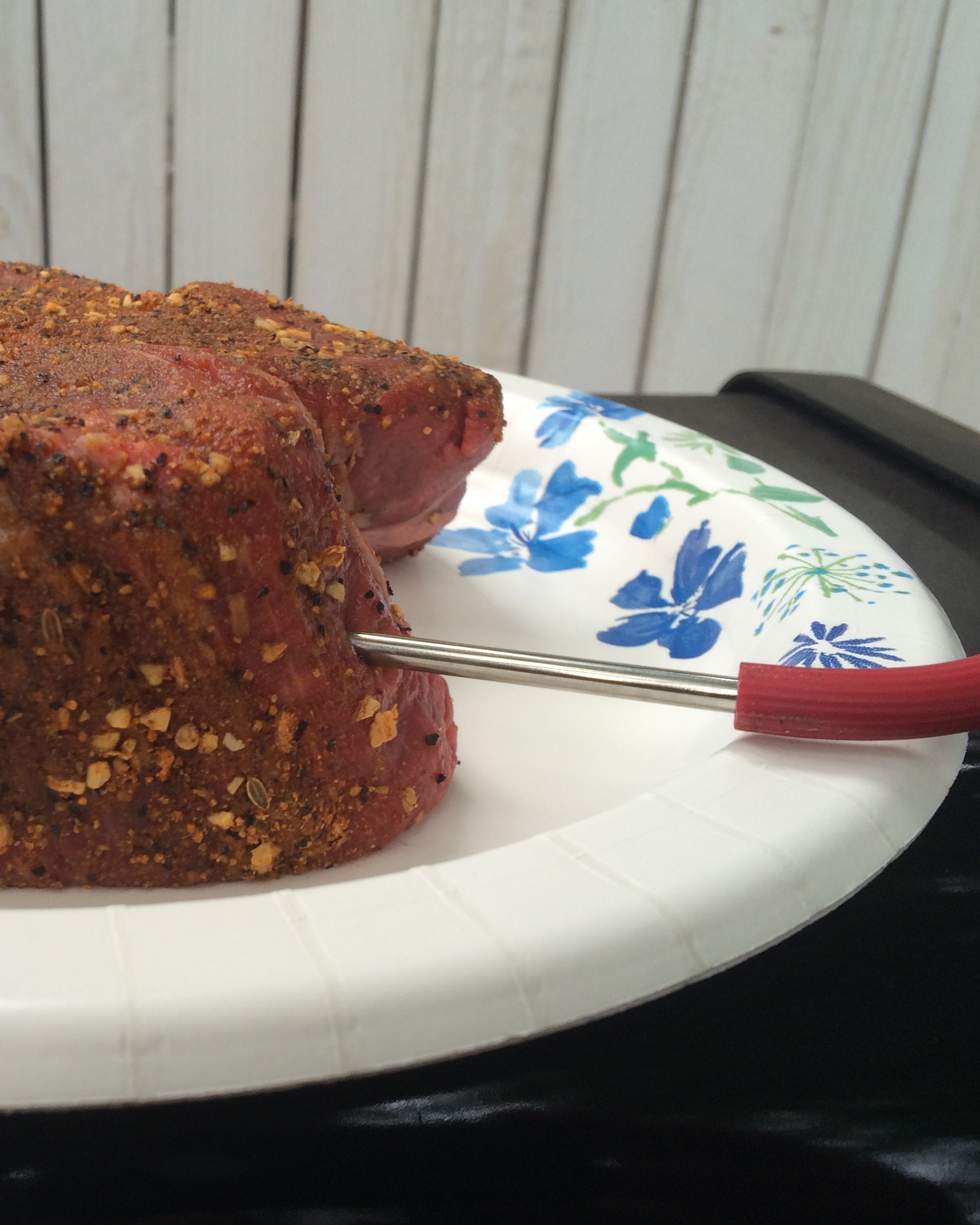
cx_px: 205
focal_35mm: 40
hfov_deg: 36.2
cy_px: 615
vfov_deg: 45.8
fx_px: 1450
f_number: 2.2
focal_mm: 4.12
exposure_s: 1/60
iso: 40
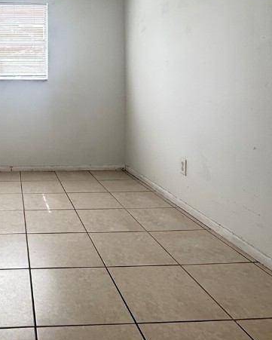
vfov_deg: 54.0
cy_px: 78
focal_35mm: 31
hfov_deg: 43.4
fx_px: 312
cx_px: 31
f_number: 2.2
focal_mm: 2.22
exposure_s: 1/120
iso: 100
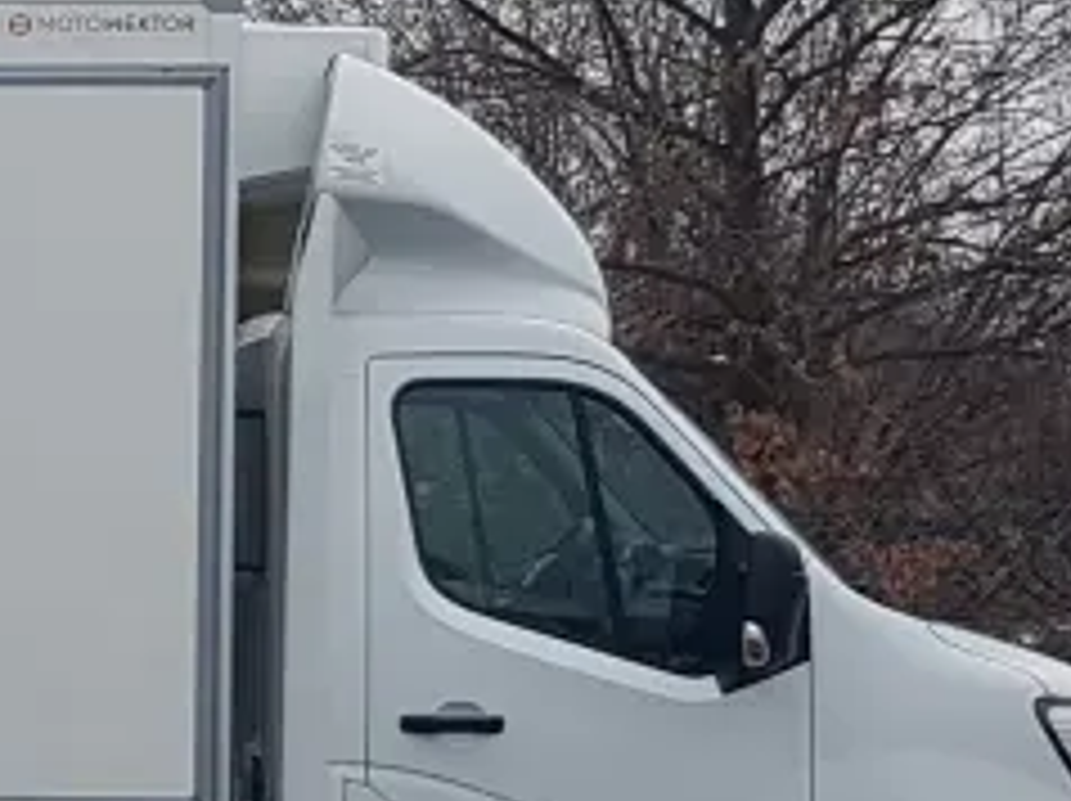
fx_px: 2164
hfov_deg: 25.3
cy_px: 526
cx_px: -180
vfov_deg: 20.9
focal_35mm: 70
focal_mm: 4.2
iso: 40
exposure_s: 1/336
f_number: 1.7
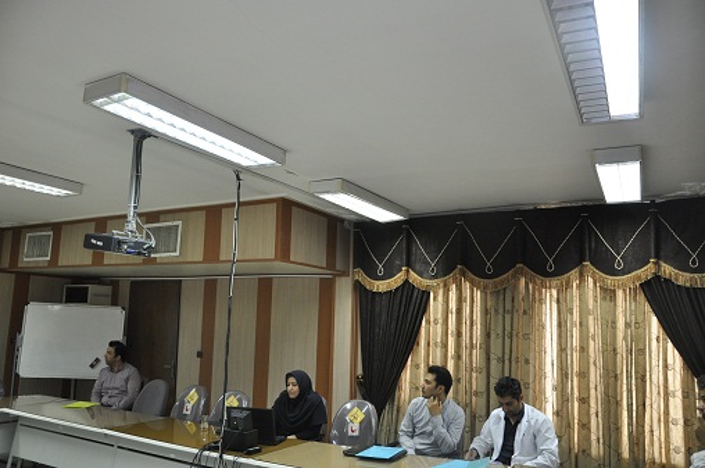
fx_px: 528
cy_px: 234
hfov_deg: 67.5
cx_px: 352
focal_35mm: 27
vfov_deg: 47.8
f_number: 3.5
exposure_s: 1/80
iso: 800
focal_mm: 18
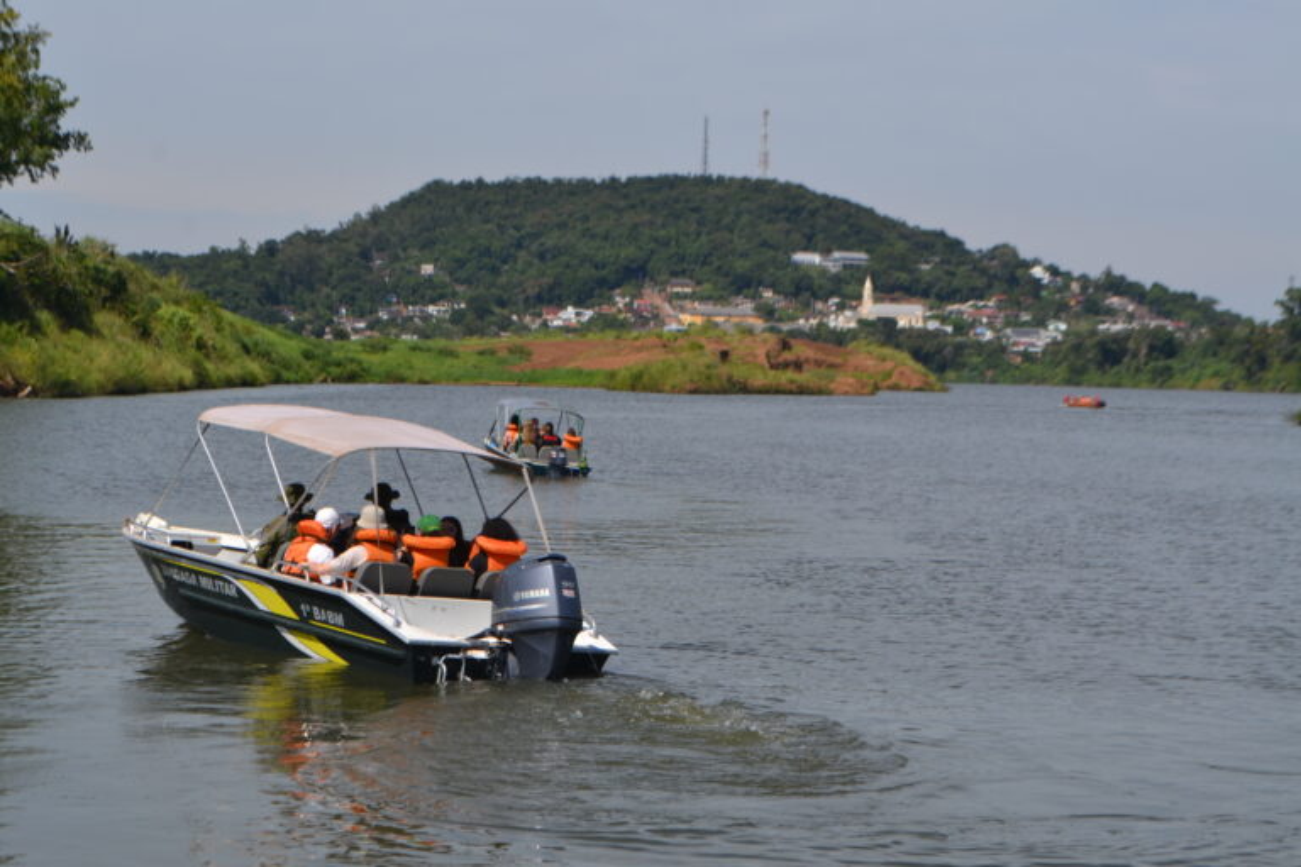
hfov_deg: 24.6
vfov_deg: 16.6
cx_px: 650
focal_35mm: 82
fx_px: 2981
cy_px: 434
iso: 100
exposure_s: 1/320
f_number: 9
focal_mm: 55
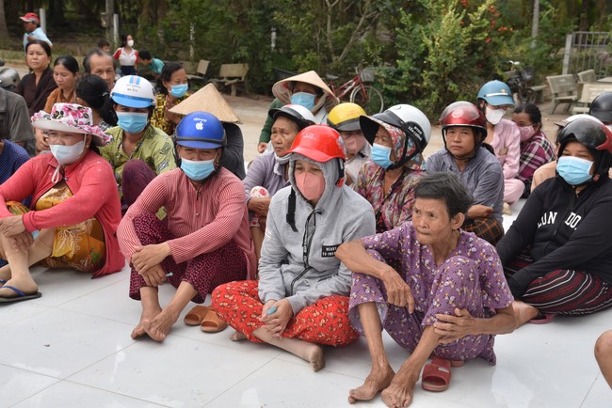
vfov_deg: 26.0
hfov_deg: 38.2
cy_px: 204
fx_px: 884
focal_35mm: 52
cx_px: 306
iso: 360
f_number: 8
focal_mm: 52
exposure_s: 1/250
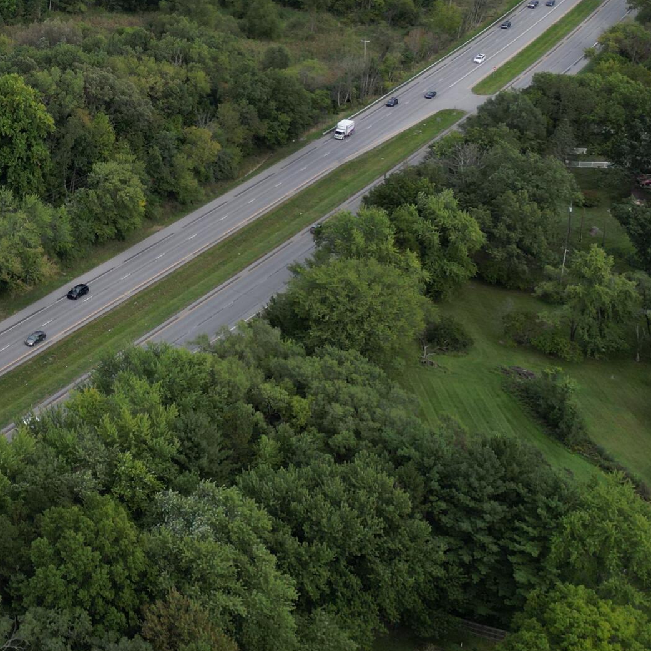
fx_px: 1298
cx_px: -104
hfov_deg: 25.6
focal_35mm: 61
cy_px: 51
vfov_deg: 27.1
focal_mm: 6.72
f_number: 1.7
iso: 100
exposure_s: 1/1500
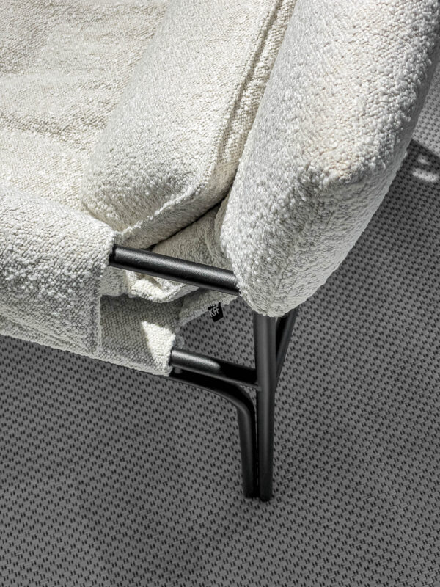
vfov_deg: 36.8
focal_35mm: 52
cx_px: 220
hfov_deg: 28.0
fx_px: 881
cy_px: 294
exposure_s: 1/100
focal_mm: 6
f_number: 2
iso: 80
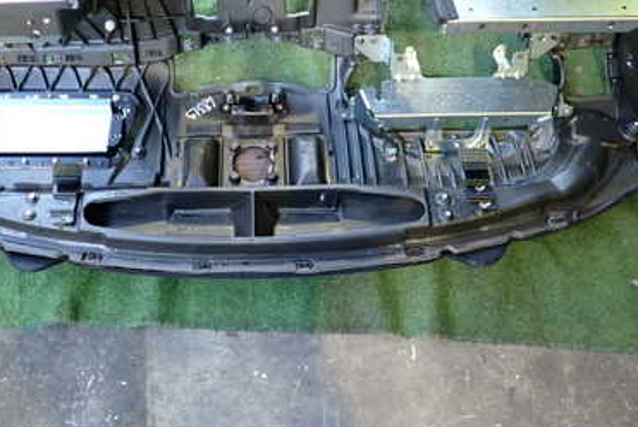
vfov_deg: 31.4
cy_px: 108
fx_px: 745
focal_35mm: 42
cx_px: 248
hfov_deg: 46.0
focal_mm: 4.5
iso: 320
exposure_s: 1/30
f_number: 2
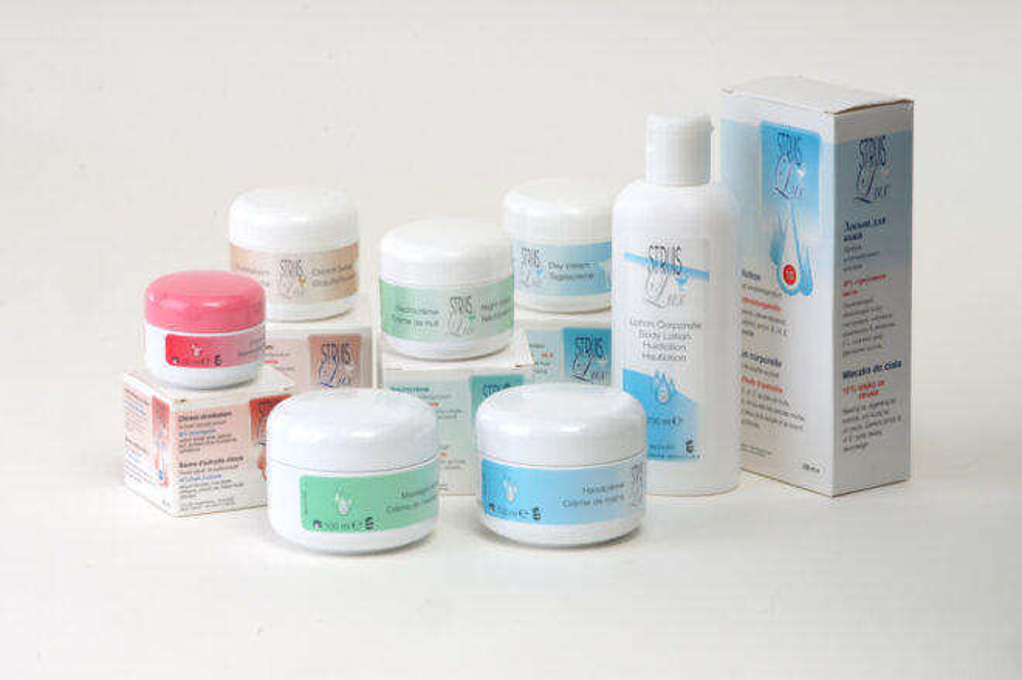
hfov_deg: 13.0
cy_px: 340
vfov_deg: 8.7
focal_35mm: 158
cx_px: 511
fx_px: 4468
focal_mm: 105
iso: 100
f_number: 25
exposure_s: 1/100
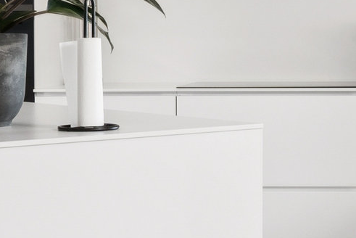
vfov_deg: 11.5
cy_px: 38
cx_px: 344
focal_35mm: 119
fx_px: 1178
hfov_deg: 16.9
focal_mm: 19.5
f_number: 9
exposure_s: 1/30
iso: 640
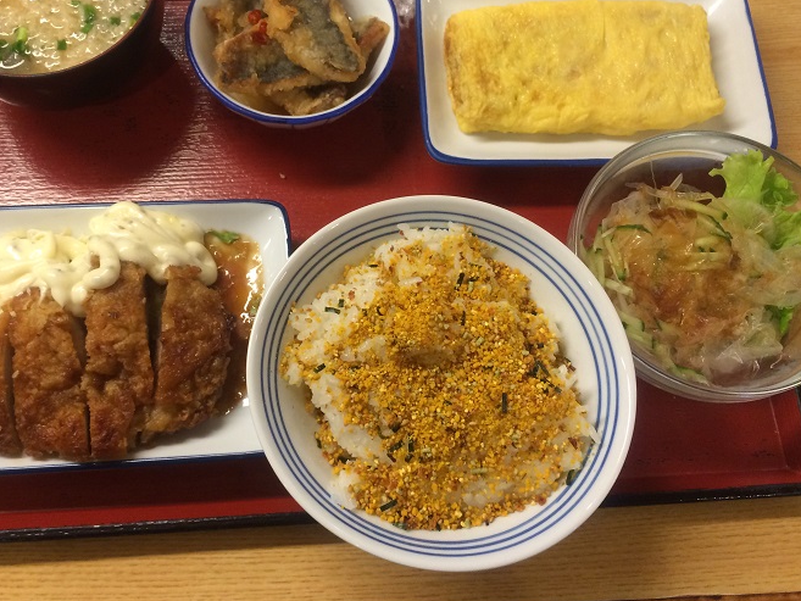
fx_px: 833
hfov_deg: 51.2
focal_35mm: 36
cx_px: 354
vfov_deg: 39.5
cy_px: 245
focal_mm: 4.15
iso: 160
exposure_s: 1/33
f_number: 2.2
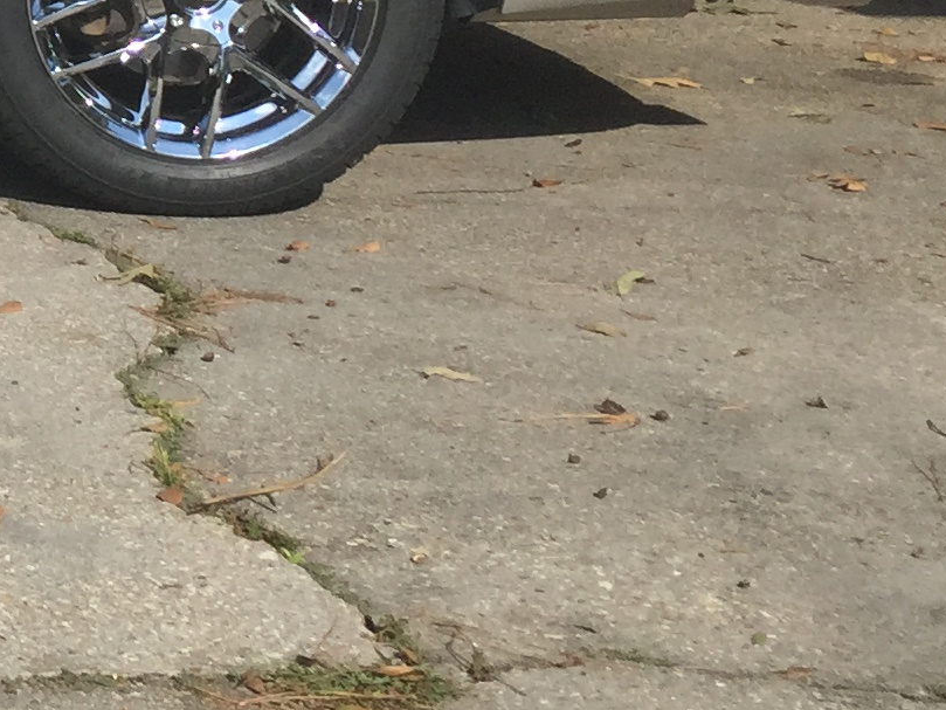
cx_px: -788
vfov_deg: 12.4
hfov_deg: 14.6
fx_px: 3198
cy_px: -159
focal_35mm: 117
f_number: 2.2
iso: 32
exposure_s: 1/3300
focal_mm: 4.15
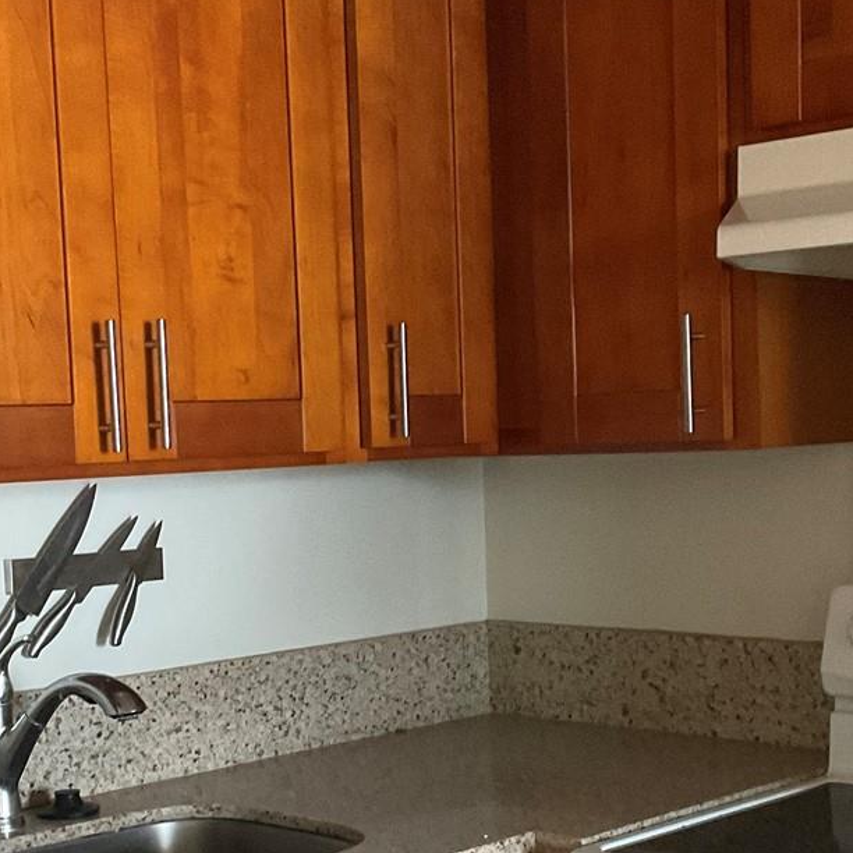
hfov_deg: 25.7
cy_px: 577
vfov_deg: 25.6
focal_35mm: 67
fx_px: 1868
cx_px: 410
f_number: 1.8
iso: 80
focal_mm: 3
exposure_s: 1/60
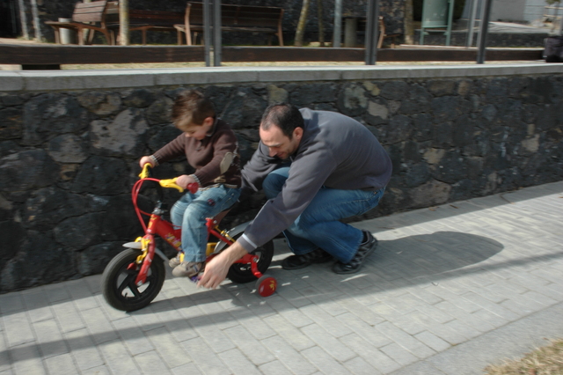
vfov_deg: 41.7
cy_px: 188
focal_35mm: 32
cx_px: 282
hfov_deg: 59.5
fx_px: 492
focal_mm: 21
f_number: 25
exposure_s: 1/25
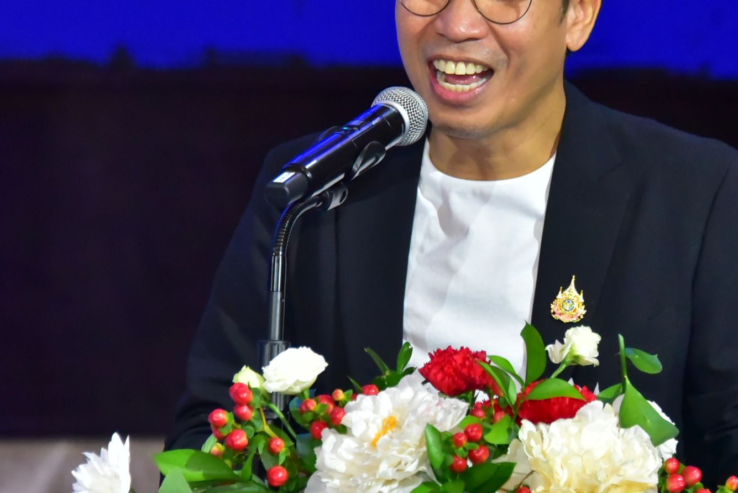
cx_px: 468
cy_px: 154
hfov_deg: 6.1
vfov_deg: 4.1
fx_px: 6910
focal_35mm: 337
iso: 6400
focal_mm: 180
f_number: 6.3
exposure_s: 1/200
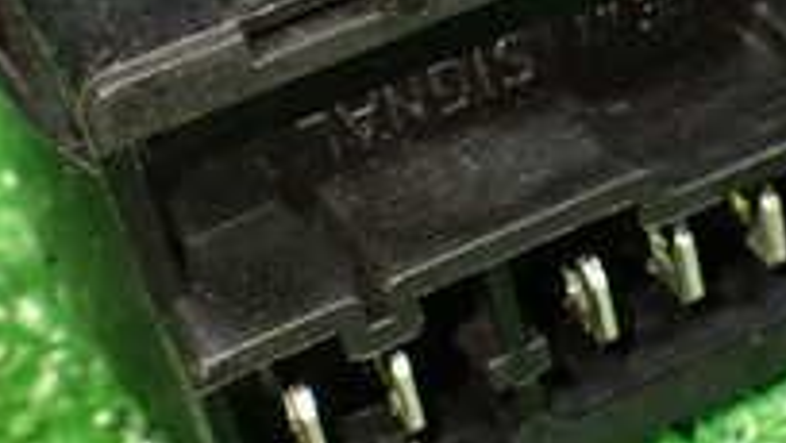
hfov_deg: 22.1
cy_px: 81
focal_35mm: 96
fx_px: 2002
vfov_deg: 12.6
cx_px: 505
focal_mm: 5.4
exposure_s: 1/100
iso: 800
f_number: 2.3
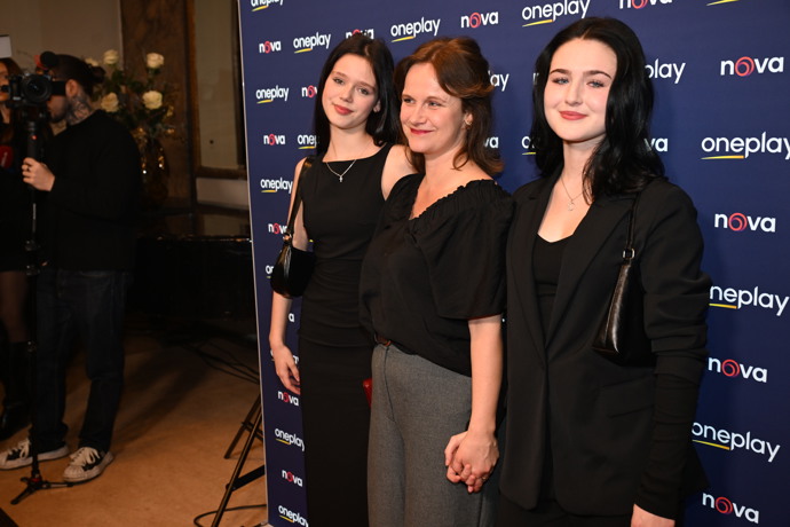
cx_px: 395
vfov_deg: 35.1
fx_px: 834
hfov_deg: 50.7
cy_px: 264
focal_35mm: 38
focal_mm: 38
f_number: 4.5
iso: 1000
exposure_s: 1/160
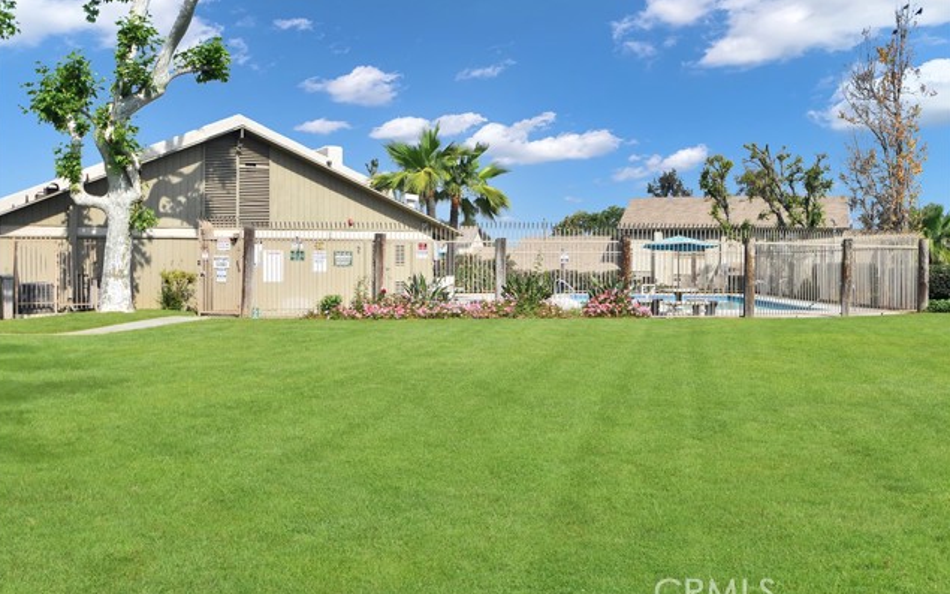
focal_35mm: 37
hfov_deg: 52.7
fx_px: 958
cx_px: 473
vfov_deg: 34.4
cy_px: 294
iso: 250
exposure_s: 1/500
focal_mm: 24
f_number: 8
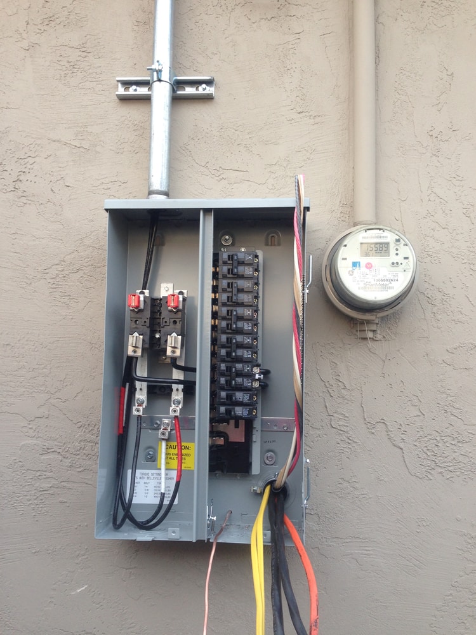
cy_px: 318
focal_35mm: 33
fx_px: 605
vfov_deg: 55.4
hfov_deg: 42.9
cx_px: 238
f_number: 2.4
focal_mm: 4.12
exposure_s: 1/120
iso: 64
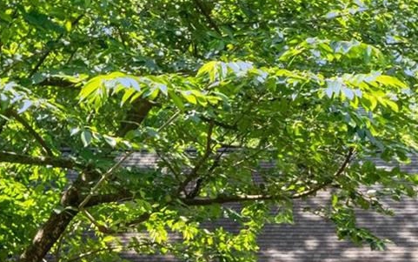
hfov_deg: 16.9
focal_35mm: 122
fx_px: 1390
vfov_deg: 10.4
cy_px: 380
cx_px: 348
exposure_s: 1/160
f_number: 8
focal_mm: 18
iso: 400
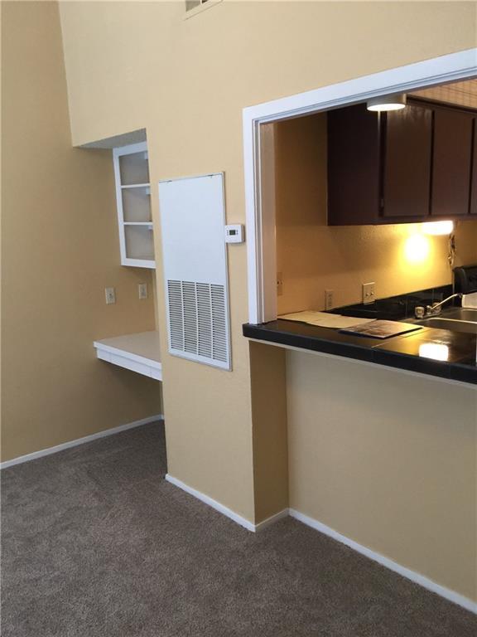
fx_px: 533
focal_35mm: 29
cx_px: 238
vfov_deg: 61.7
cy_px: 318
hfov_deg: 48.2
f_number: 2.2
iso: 64
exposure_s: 1/15
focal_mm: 4.15
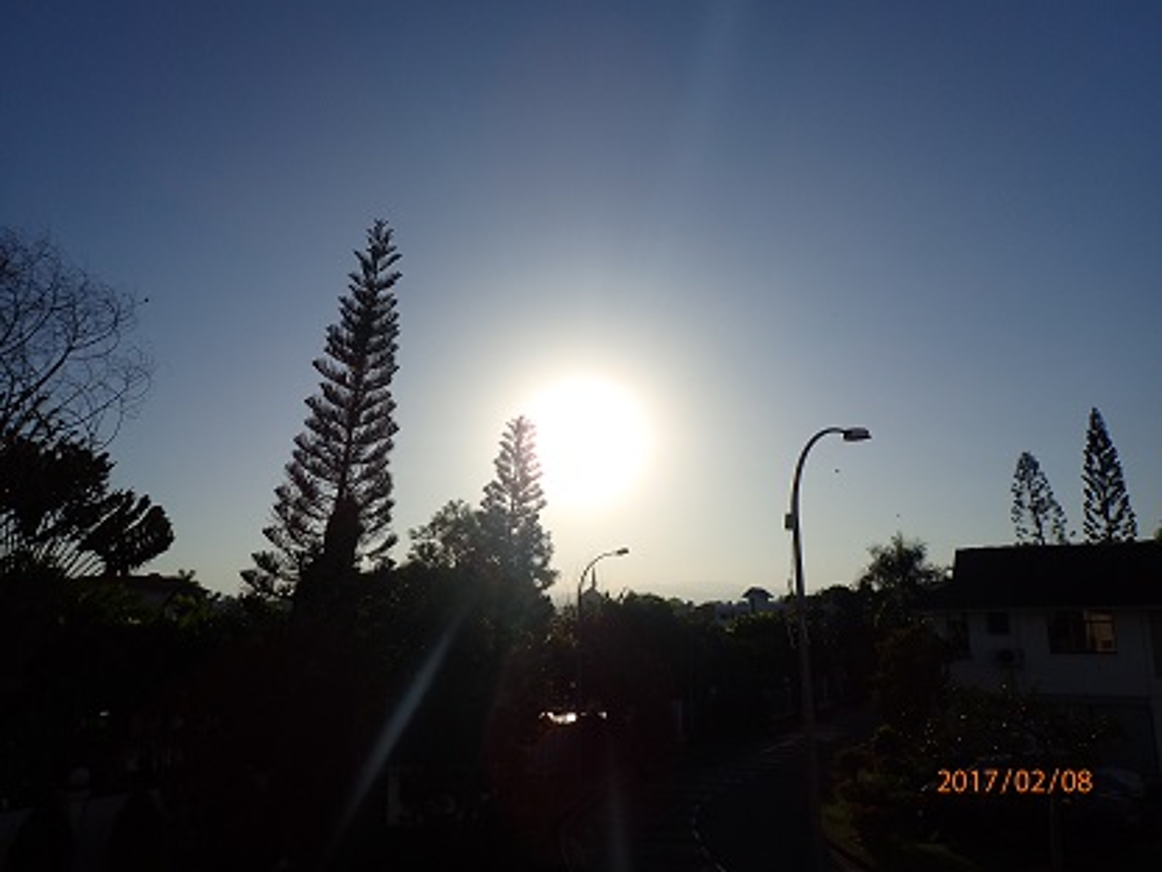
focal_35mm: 25
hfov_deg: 69.4
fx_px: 839
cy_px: 436
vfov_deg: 54.9
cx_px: 581
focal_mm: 4.5
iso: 100
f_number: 8
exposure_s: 1/800
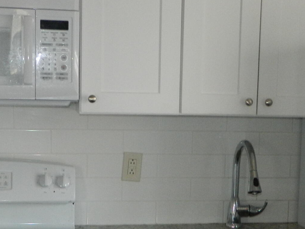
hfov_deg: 26.3
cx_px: 156
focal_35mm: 74
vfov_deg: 19.7
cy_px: 178
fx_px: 652
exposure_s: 1/30
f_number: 3.1
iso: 200
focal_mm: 4.5
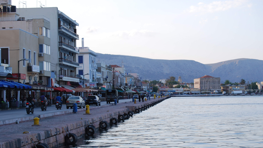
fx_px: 610
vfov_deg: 13.8
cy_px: 87
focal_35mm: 88
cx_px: 132
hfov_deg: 24.3
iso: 200
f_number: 9
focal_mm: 55
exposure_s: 1/125
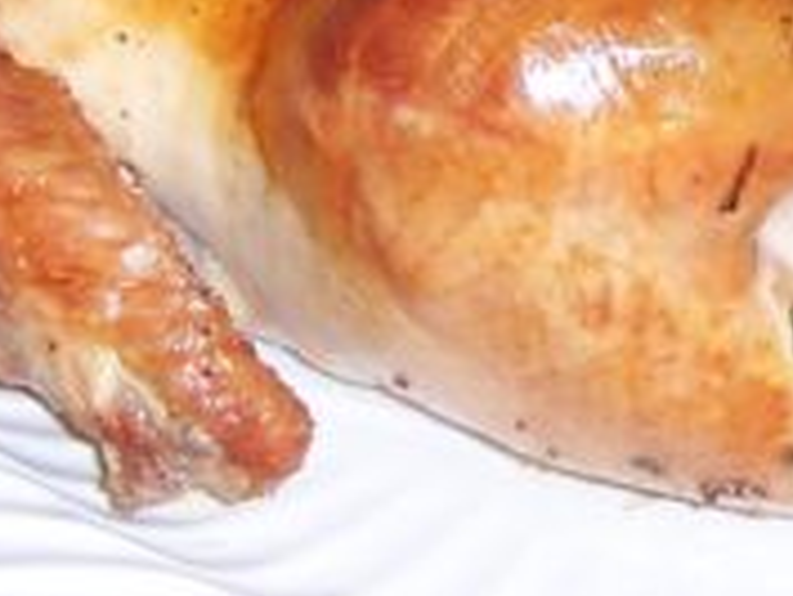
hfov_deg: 12.7
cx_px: 589
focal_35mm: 155
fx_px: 3553
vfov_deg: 9.3
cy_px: -289
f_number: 3.3
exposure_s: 1/60
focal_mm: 7.3
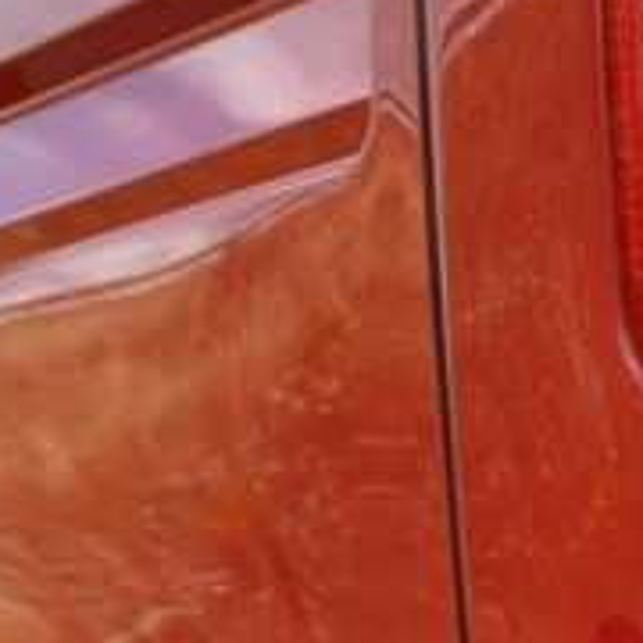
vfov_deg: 13.3
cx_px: 1447
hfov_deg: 11.8
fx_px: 2648
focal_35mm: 126
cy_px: 872
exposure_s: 1/709
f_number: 1.8
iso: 50
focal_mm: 4.65
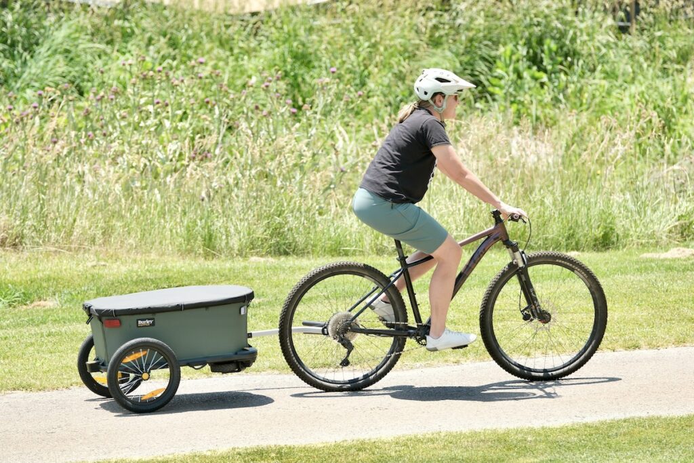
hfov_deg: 10.2
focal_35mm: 202
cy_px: 232
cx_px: 347
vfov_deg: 6.8
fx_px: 3894
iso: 125
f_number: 3.6
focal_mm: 134.4
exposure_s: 1/320
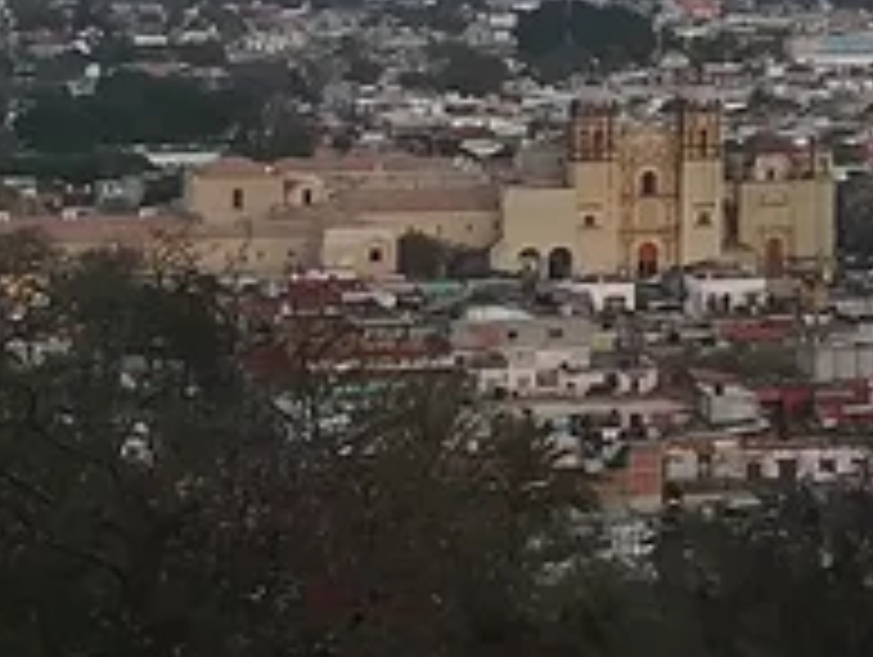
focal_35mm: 177
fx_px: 4469
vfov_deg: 8.2
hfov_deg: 10.8
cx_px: 1278
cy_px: -387
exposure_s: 1/120
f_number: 2.2
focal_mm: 3.83
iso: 50
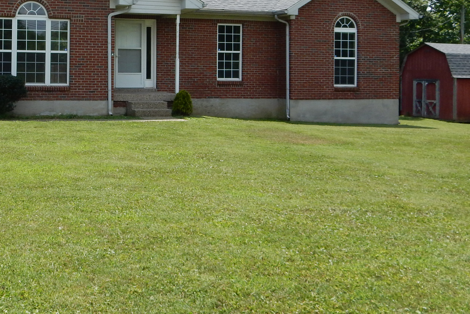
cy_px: 64
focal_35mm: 48
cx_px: 82
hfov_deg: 39.2
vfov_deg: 27.5
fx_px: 627
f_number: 3.7
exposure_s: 1/800
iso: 125
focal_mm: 4.5
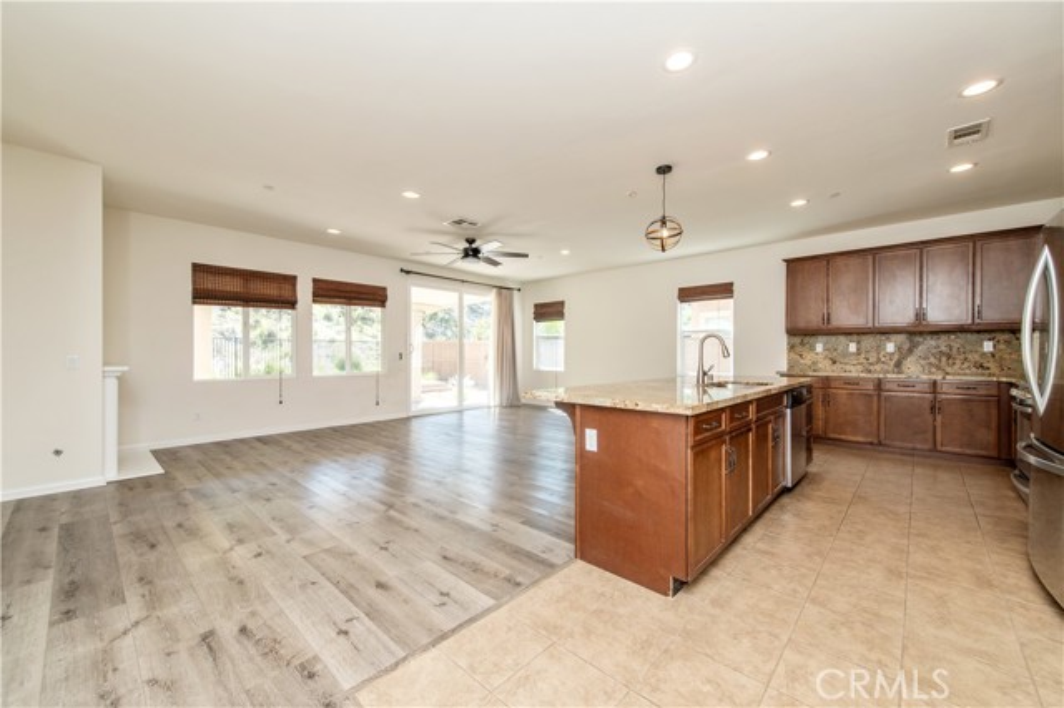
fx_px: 414
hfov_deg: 104.3
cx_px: 532
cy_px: 354
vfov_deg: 81.1
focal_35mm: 14
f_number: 5.6
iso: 200
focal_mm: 14
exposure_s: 1/100
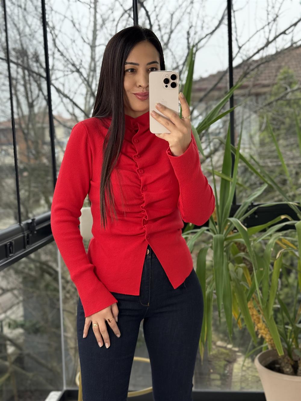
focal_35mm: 48
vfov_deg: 39.7
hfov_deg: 30.3
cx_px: 150
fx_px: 556
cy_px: 200
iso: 100
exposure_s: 1/242
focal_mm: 6.76
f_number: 1.78
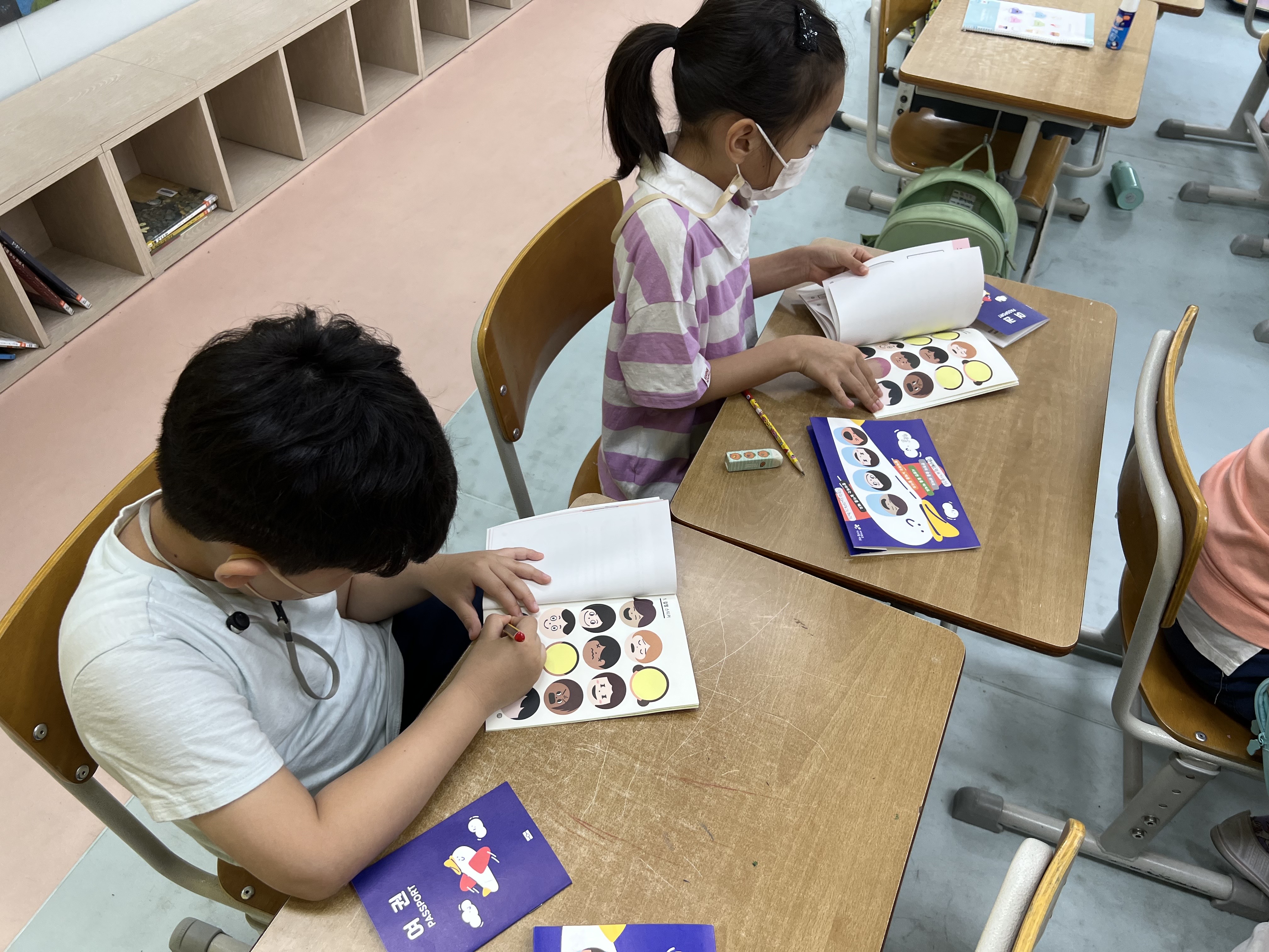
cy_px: 476
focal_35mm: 26
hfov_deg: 67.3
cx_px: 634
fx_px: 953
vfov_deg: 53.1
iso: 50
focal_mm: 5.7
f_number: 1.5
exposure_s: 1/120
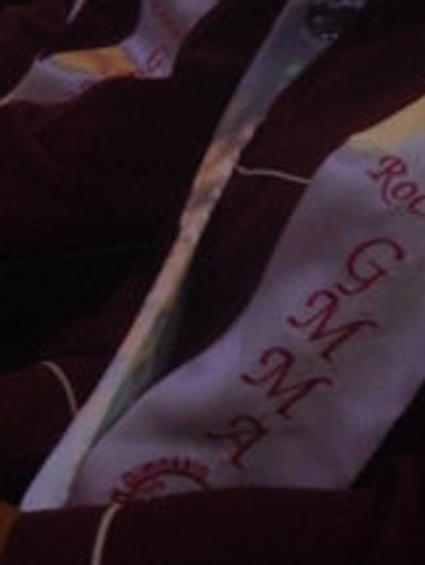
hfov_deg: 19.7
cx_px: 348
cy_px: -58
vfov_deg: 24.5
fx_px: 1209
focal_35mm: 74
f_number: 2.8
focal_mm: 5.5
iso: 400
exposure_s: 1/8
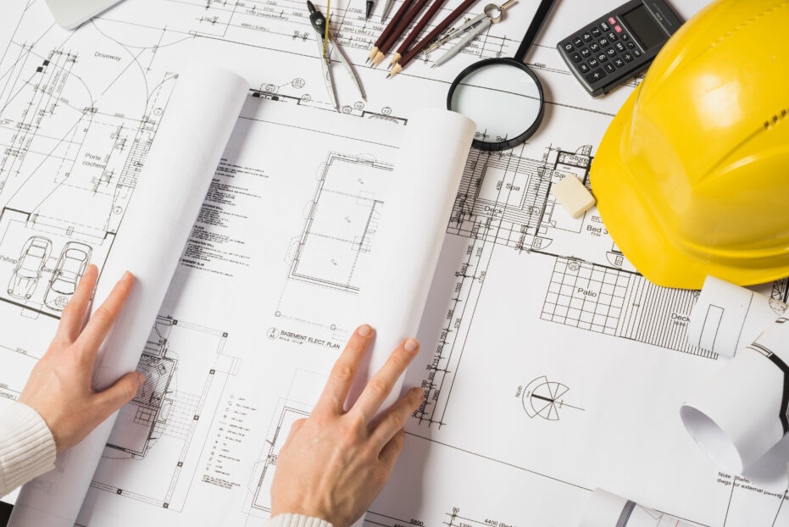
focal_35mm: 55
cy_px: 268
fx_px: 1206
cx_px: 427
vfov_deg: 24.7
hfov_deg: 36.2
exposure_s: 1/160
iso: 100
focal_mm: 50
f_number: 10
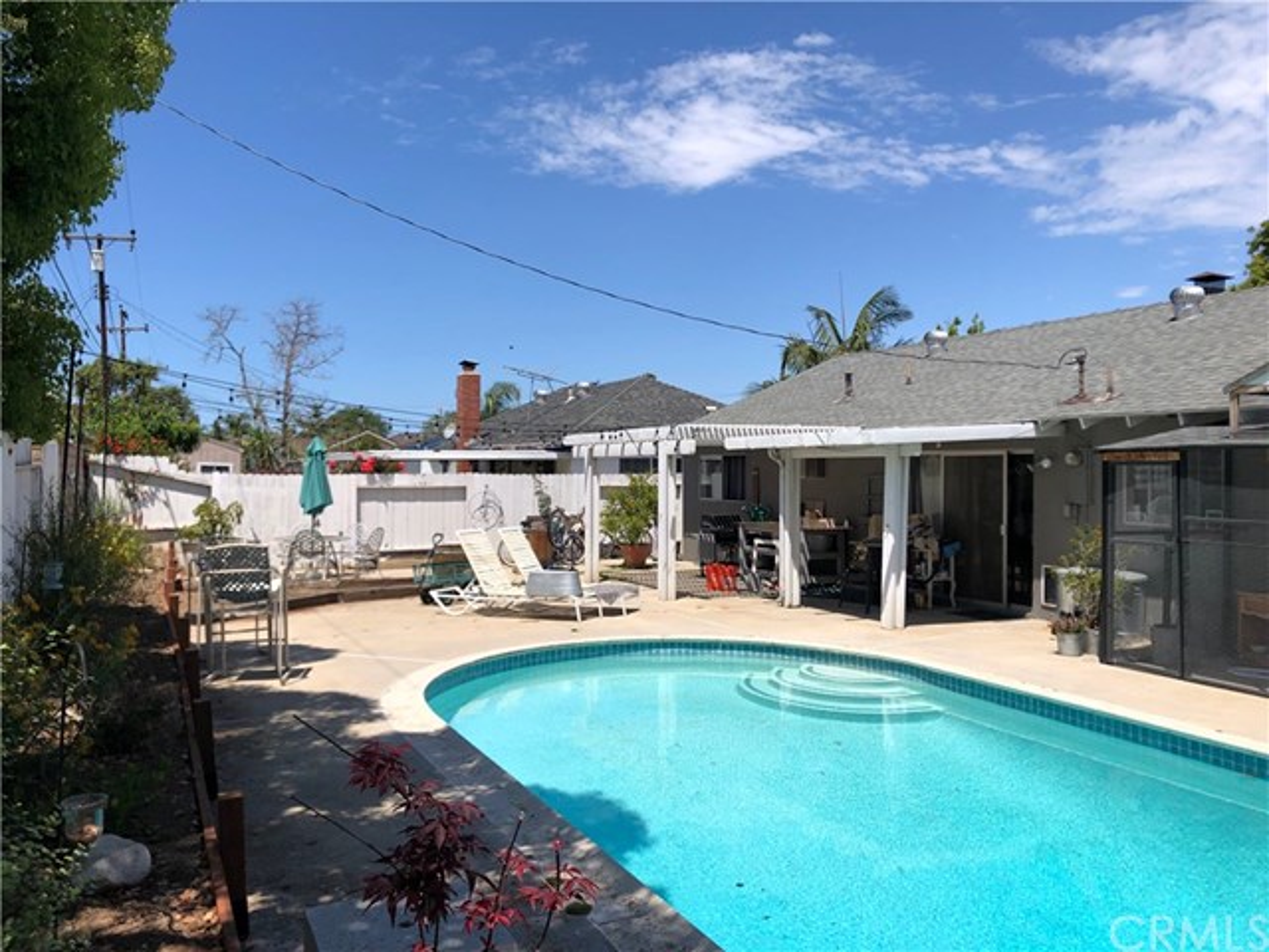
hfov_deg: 63.4
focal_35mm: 28
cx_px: 634
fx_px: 1026
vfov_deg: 49.7
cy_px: 476
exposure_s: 1/3247
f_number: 1.8
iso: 25
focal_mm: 3.99
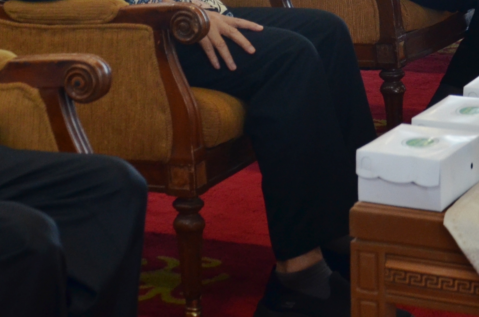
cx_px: 161
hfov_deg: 14.3
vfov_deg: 9.3
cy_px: -85
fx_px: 1912
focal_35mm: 144
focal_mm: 32
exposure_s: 1/60
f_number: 4.2
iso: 560
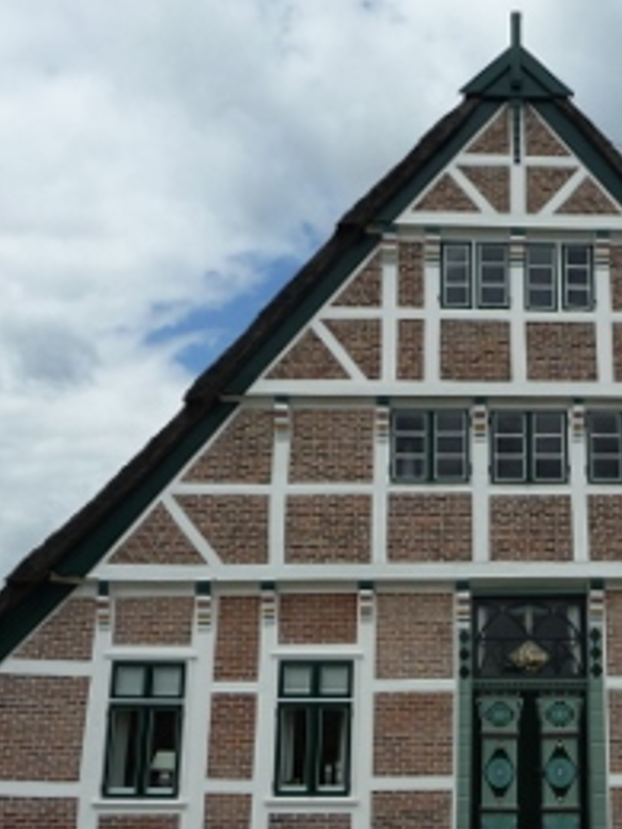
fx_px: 1030
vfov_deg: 43.8
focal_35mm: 43
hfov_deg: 32.8
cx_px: 482
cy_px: 469
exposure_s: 1/250
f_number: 8
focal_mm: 4.7
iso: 100
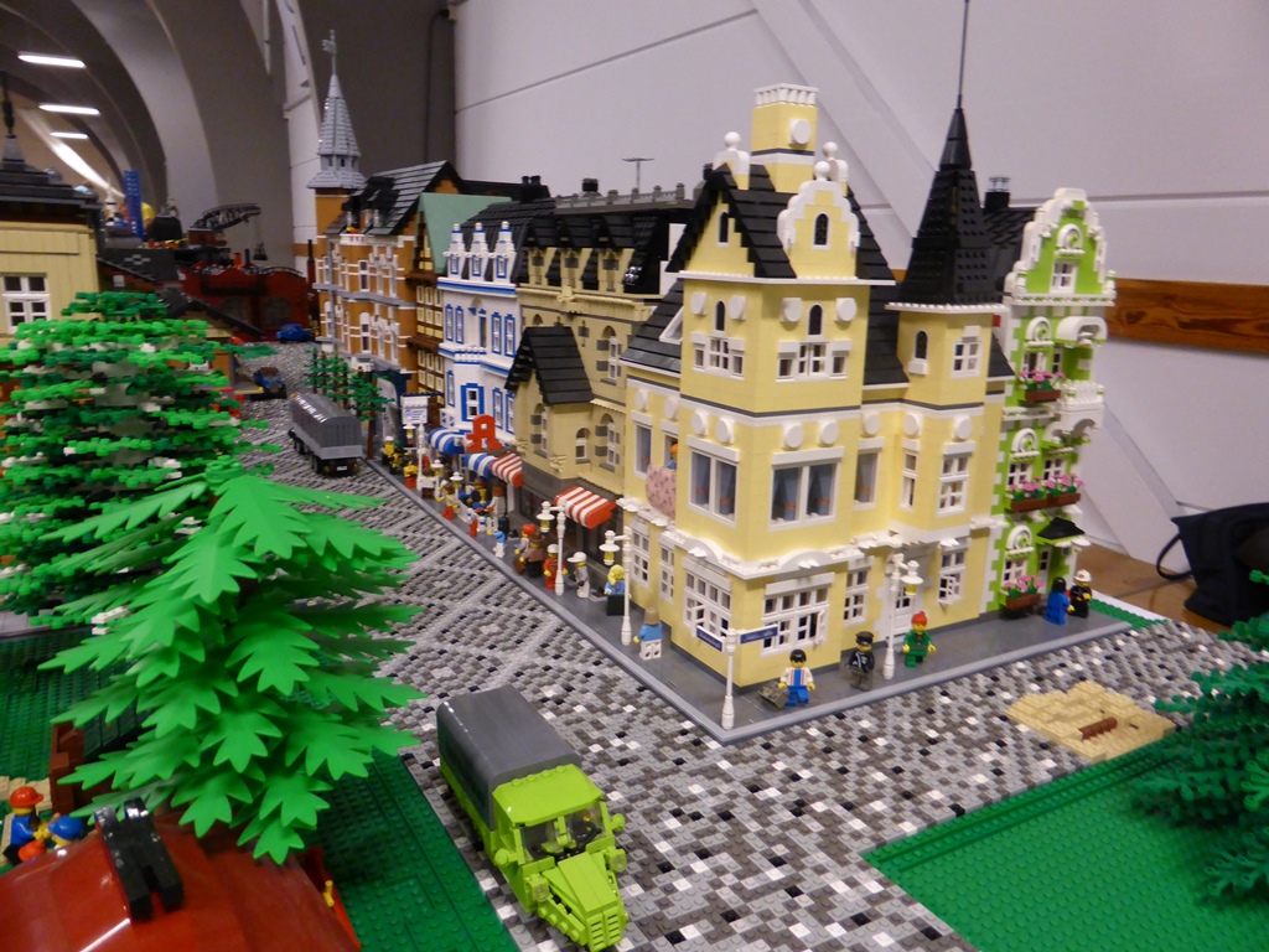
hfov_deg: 69.4
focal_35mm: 25
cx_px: 634
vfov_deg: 54.9
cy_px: 476
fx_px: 916
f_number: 3.3
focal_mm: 4.4
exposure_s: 1/25
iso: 400
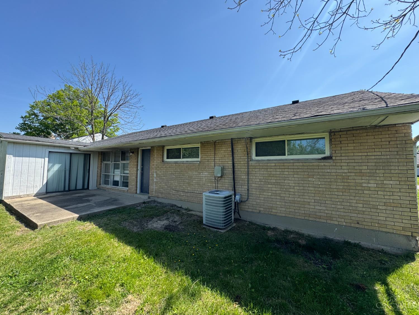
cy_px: 158
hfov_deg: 102.1
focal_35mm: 14
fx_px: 169
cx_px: 210
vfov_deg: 85.7
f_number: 2.2
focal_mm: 2.22
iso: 40
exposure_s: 1/1094
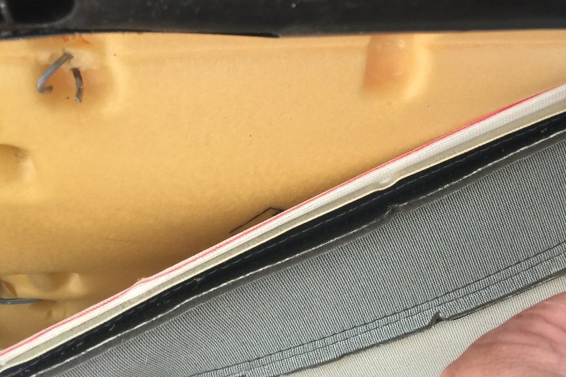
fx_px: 691
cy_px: 122
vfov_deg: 30.2
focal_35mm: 44
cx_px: 400
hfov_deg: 43.6
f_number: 2.2
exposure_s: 1/15
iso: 80
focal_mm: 4.15
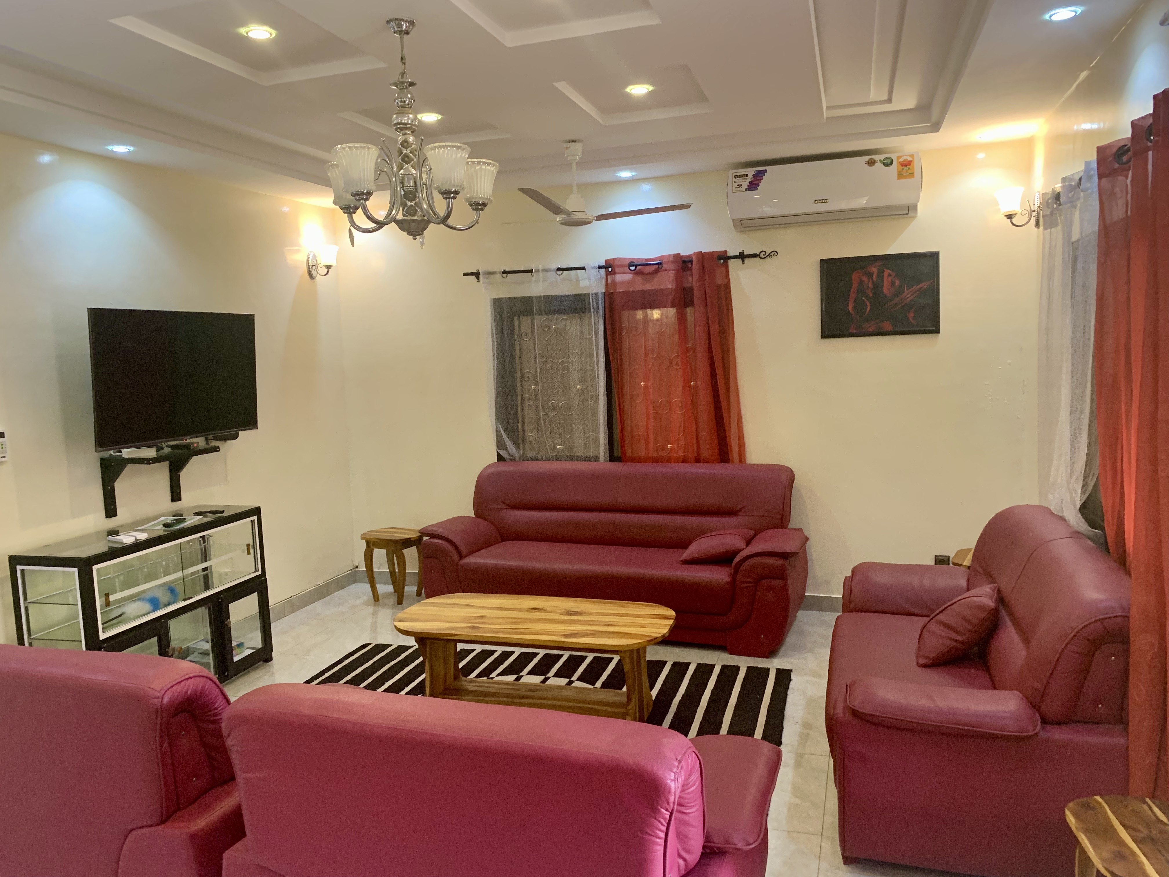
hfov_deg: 67.3
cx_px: 584
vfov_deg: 53.1
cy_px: 438
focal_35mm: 26
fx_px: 878
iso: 200
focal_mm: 4.25
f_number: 1.8
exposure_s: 1/60
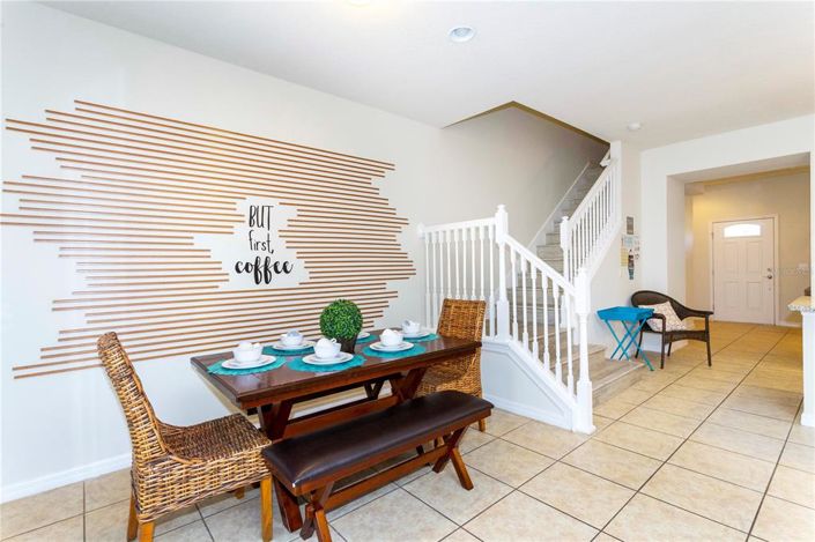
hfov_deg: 93.3
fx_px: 385
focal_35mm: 17
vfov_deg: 70.4
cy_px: 271
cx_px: 408
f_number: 11
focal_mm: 17
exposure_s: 1/25
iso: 1250
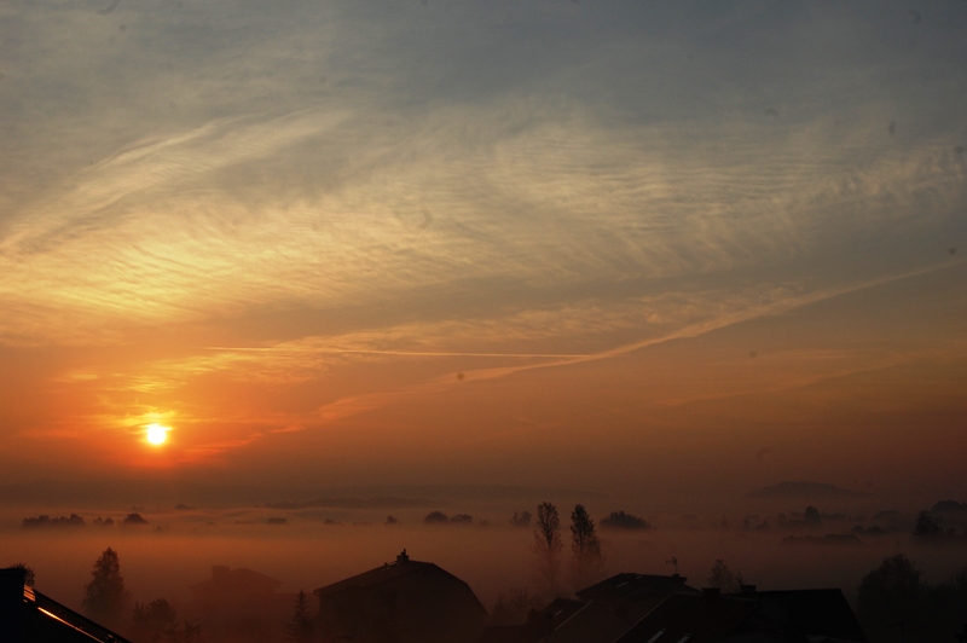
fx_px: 1409
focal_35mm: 52
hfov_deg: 37.9
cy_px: 322
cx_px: 484
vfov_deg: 25.7
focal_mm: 35
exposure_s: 1/320
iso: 200
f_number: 9
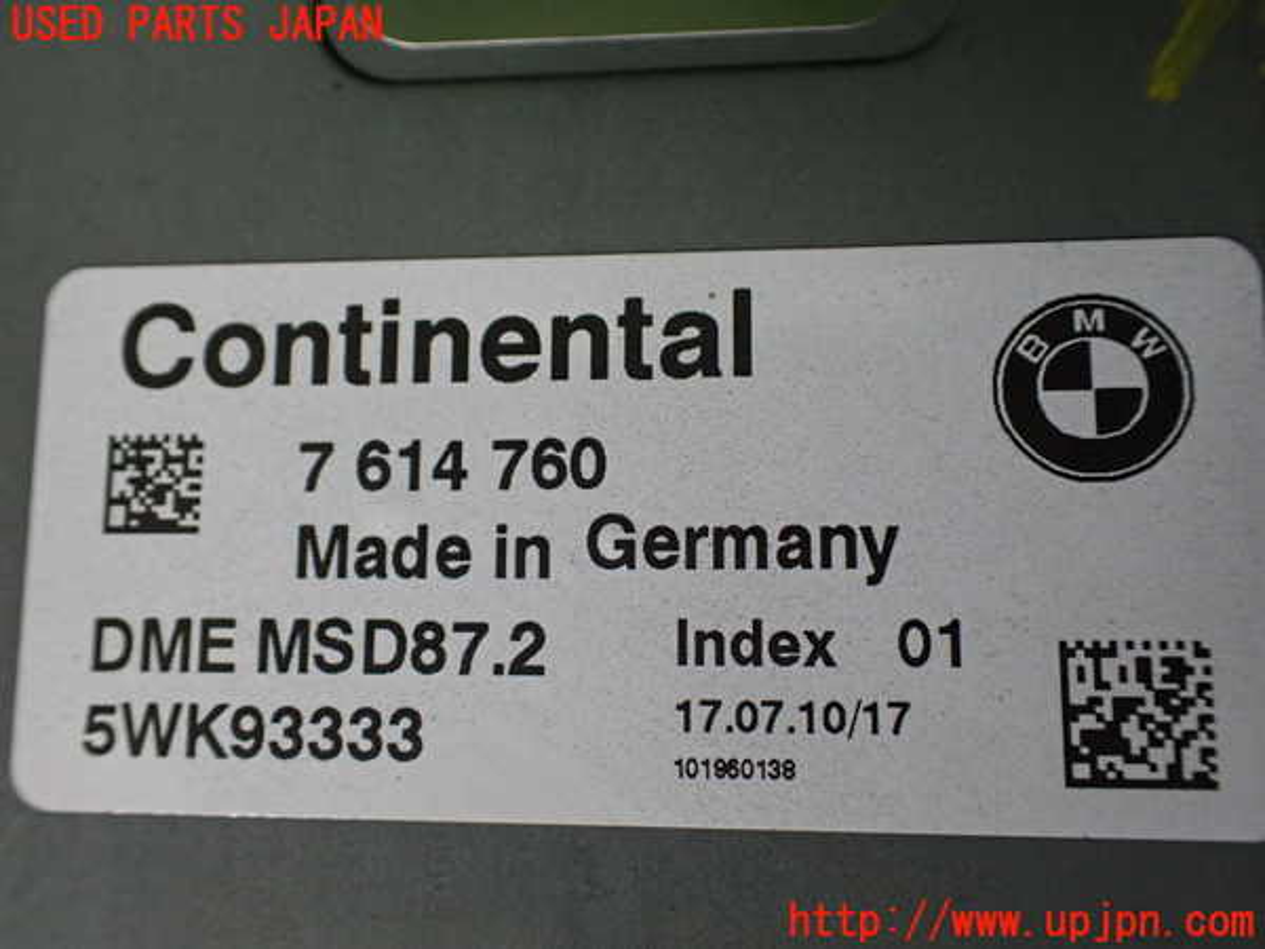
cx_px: 632
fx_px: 1096
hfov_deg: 60.0
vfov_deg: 46.8
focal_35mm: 30
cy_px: 474
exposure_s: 1/125
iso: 400
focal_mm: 5.4
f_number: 2.3
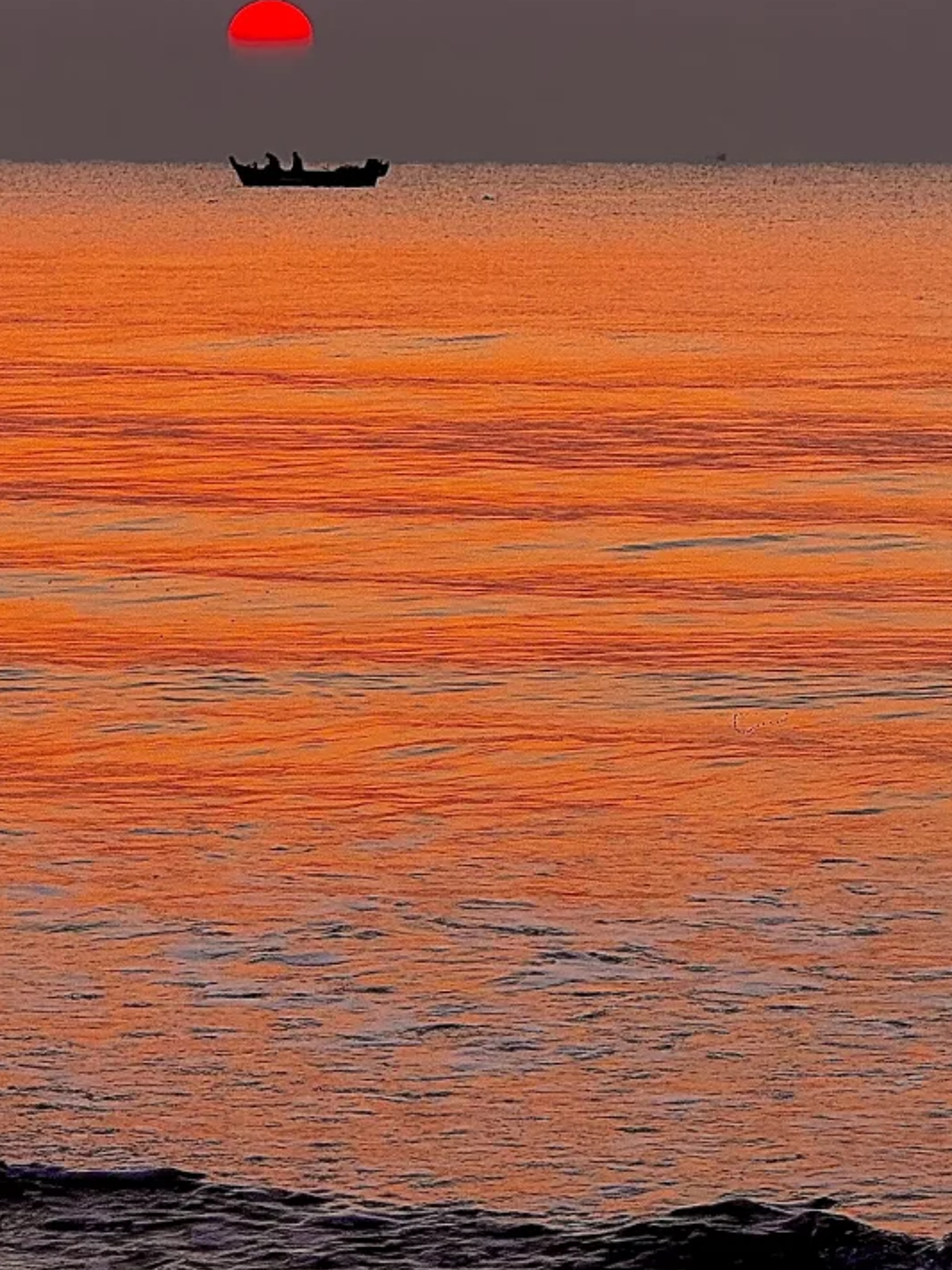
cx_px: 243
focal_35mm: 243
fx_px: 8913
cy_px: 652
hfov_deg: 6.1
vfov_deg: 8.1
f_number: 2.8
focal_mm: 15.66
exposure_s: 1/195
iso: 50
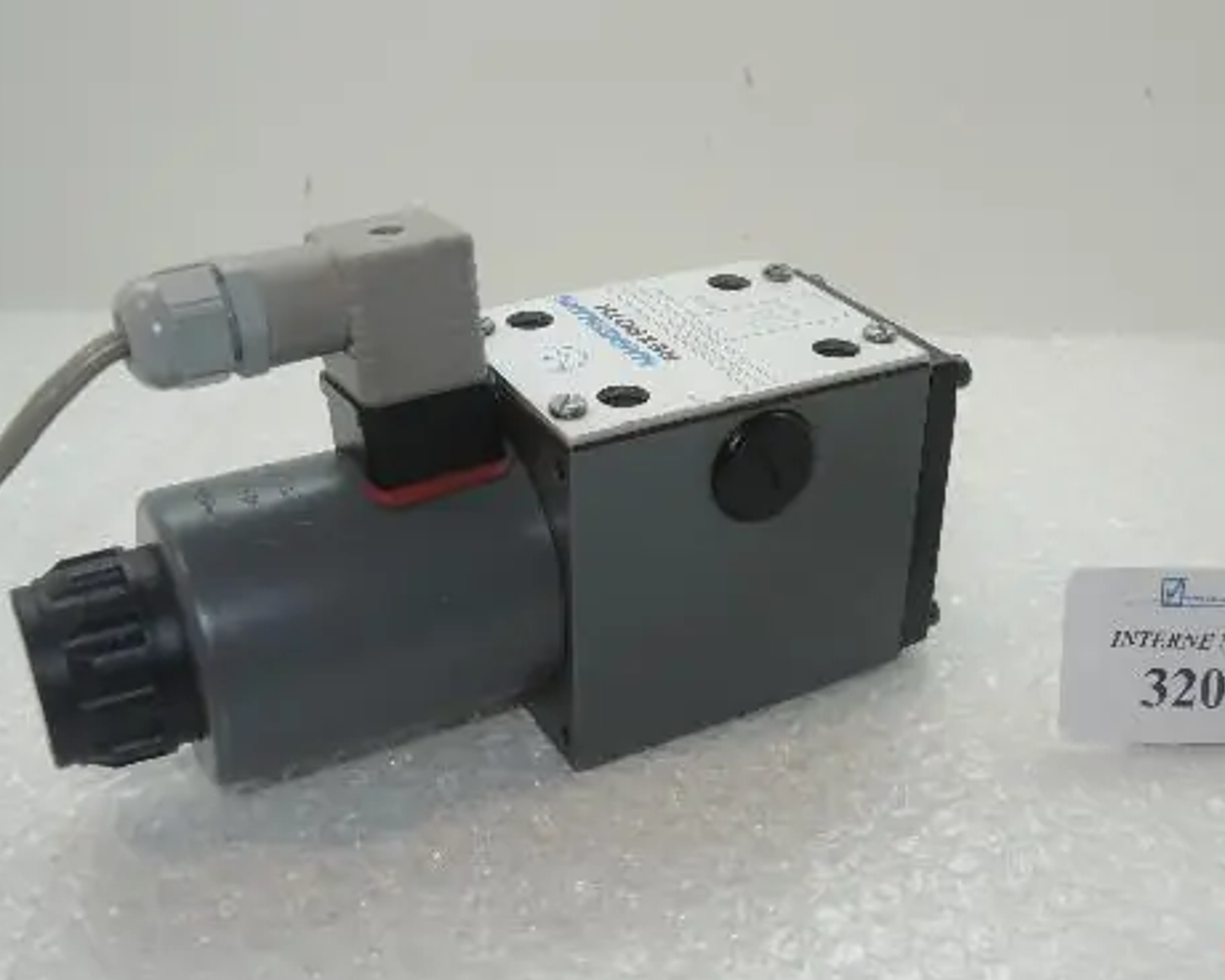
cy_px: 466
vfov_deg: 39.1
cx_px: 727
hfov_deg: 47.7
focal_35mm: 38
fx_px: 1378
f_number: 2.2
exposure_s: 1/30
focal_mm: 6
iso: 80
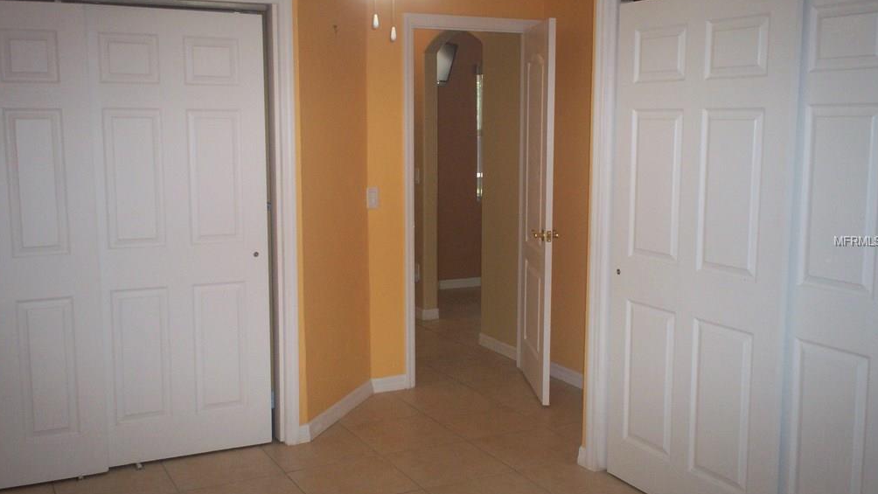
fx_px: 931
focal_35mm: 40
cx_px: 439
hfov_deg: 50.5
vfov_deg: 29.7
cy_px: 241
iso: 140
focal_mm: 6
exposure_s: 1/60
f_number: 4.5
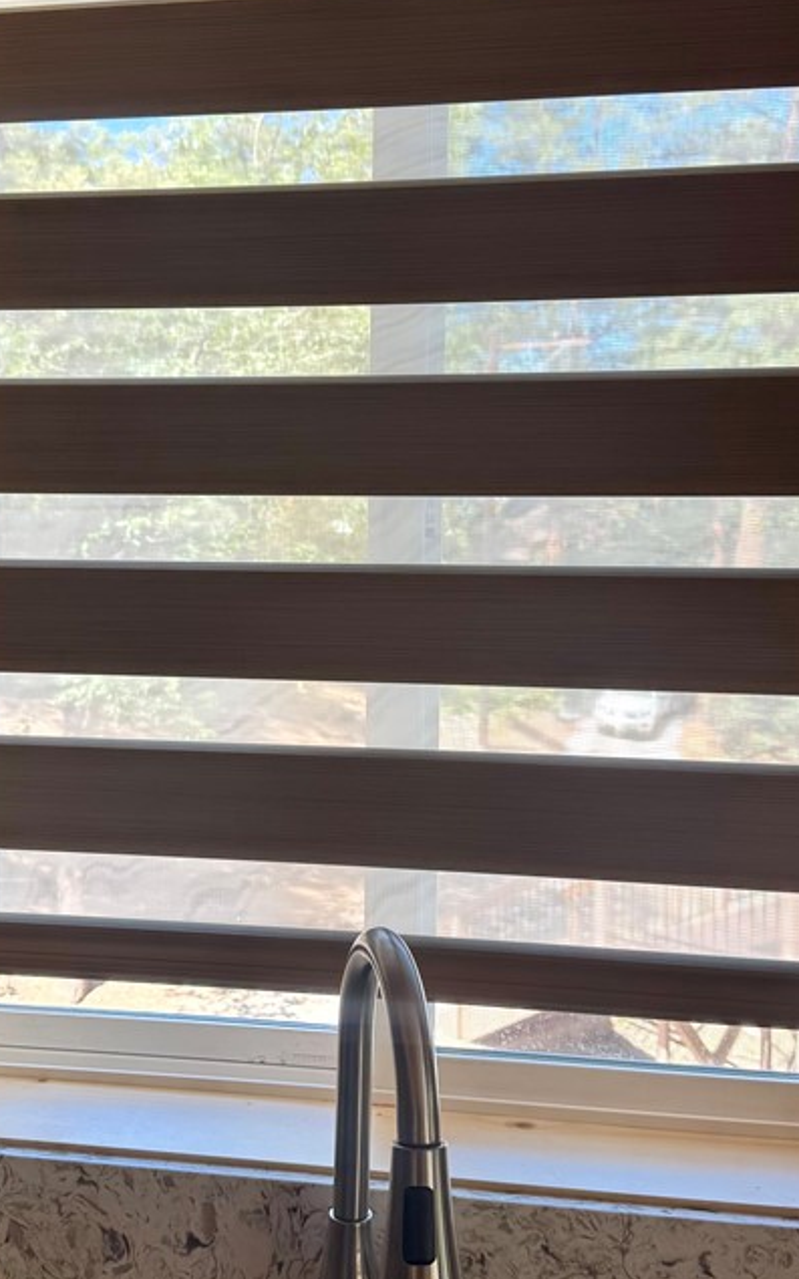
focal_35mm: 41
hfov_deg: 31.2
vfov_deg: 48.2
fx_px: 1428
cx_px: 328
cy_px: 616
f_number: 1.78
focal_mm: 6.76
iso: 50
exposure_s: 1/121
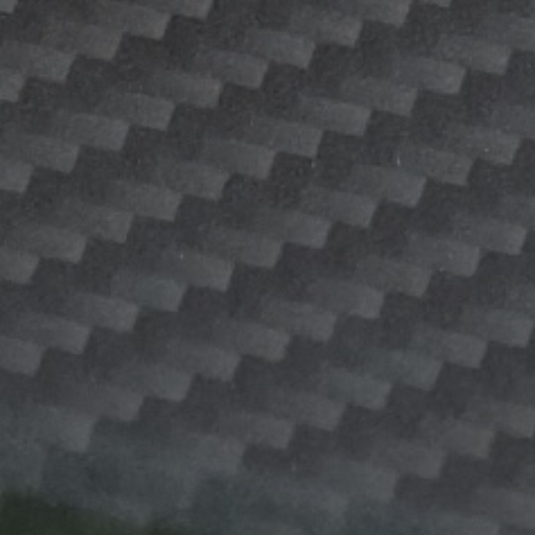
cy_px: -376
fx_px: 11348
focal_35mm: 649
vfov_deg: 2.7
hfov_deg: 2.7
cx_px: 814
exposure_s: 1/800
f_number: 4
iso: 320
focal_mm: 56
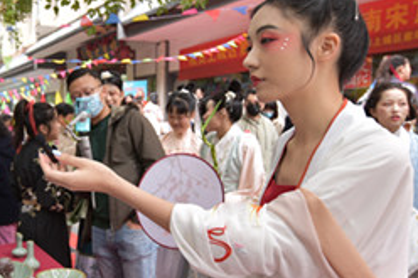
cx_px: 94
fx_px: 453
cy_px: 170
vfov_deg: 34.0
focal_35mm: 39
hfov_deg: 47.3
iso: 100
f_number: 2.8
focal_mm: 15
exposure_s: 1/60
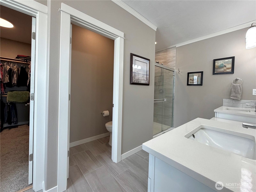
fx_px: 104
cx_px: 128
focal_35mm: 14
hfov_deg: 102.1
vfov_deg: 85.6
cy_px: 96
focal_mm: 2.22
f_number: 2.2
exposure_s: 1/120
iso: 125
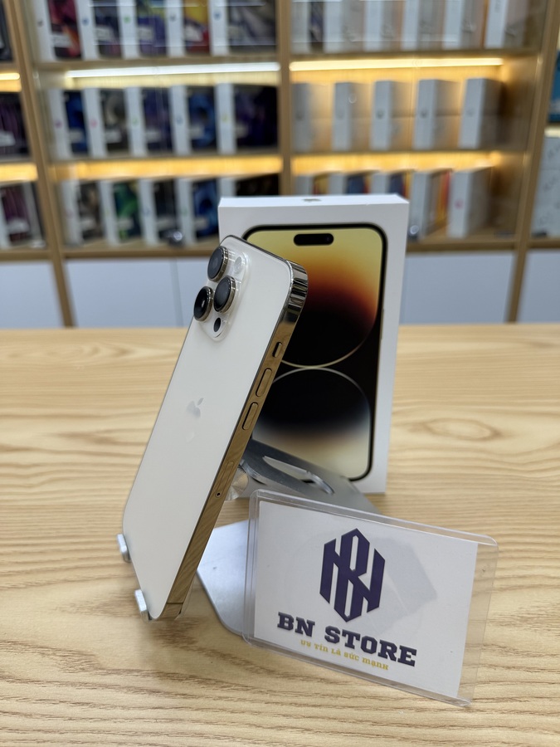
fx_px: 518
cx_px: 280
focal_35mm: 24
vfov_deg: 71.6
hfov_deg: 56.8
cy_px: 374
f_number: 1.78
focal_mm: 6.76
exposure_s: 1/120
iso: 64
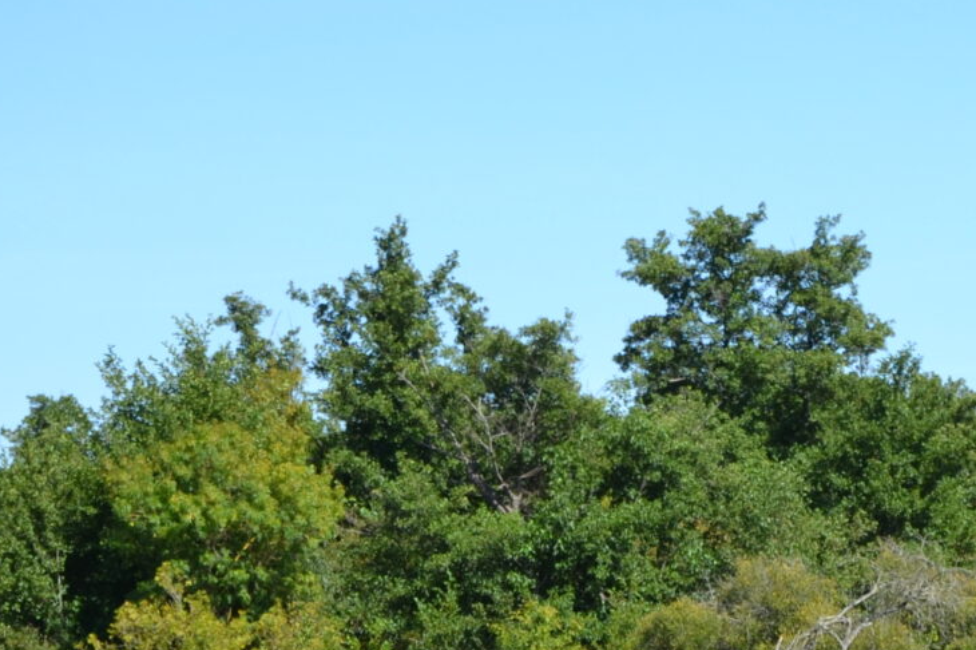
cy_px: 701
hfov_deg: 10.8
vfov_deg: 7.2
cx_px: 1008
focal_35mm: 189
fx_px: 5132
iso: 100
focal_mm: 45
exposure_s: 1/250
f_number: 8
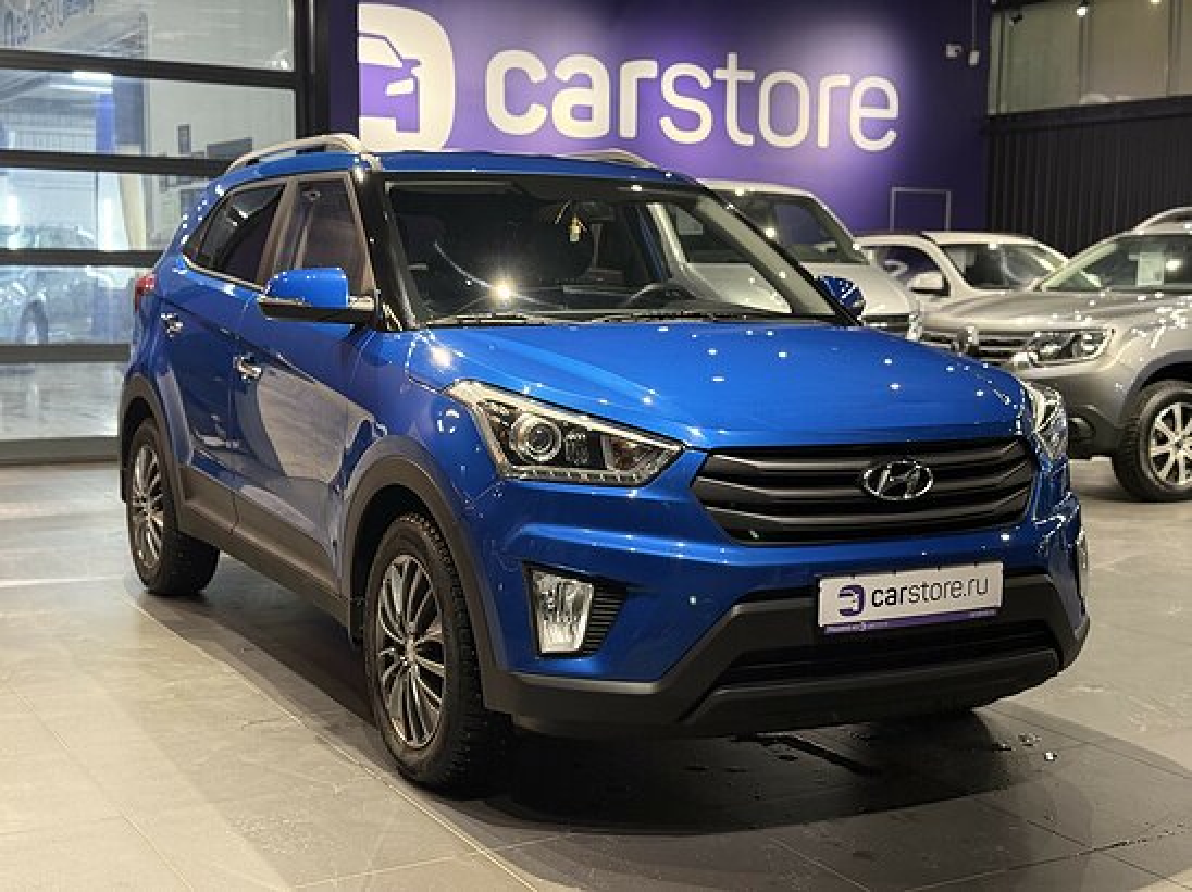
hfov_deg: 39.7
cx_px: 596
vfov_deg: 30.2
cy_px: 446
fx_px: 1651
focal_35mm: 48
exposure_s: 1/42
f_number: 1.78
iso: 200
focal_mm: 6.76
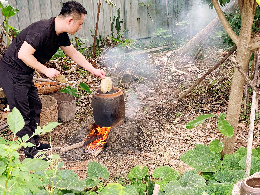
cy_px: 98
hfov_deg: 30.3
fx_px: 481
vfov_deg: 22.9
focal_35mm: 64
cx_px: 130
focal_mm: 7.5
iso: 200
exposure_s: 1/121
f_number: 2.2
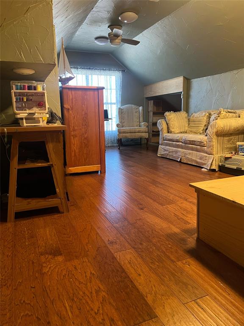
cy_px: 163
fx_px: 244
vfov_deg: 67.3
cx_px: 122
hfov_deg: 53.1
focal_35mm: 26
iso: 320
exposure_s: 1/60
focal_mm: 5.7
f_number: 1.5
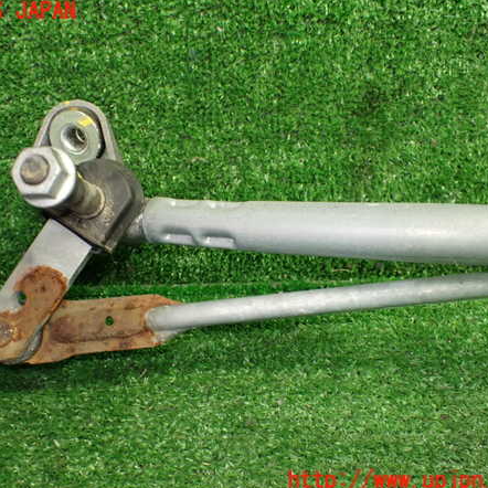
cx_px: 206
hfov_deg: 45.9
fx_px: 574
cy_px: 246
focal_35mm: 36
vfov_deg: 46.0
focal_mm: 5.4
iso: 800
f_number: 2.3
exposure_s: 1/125
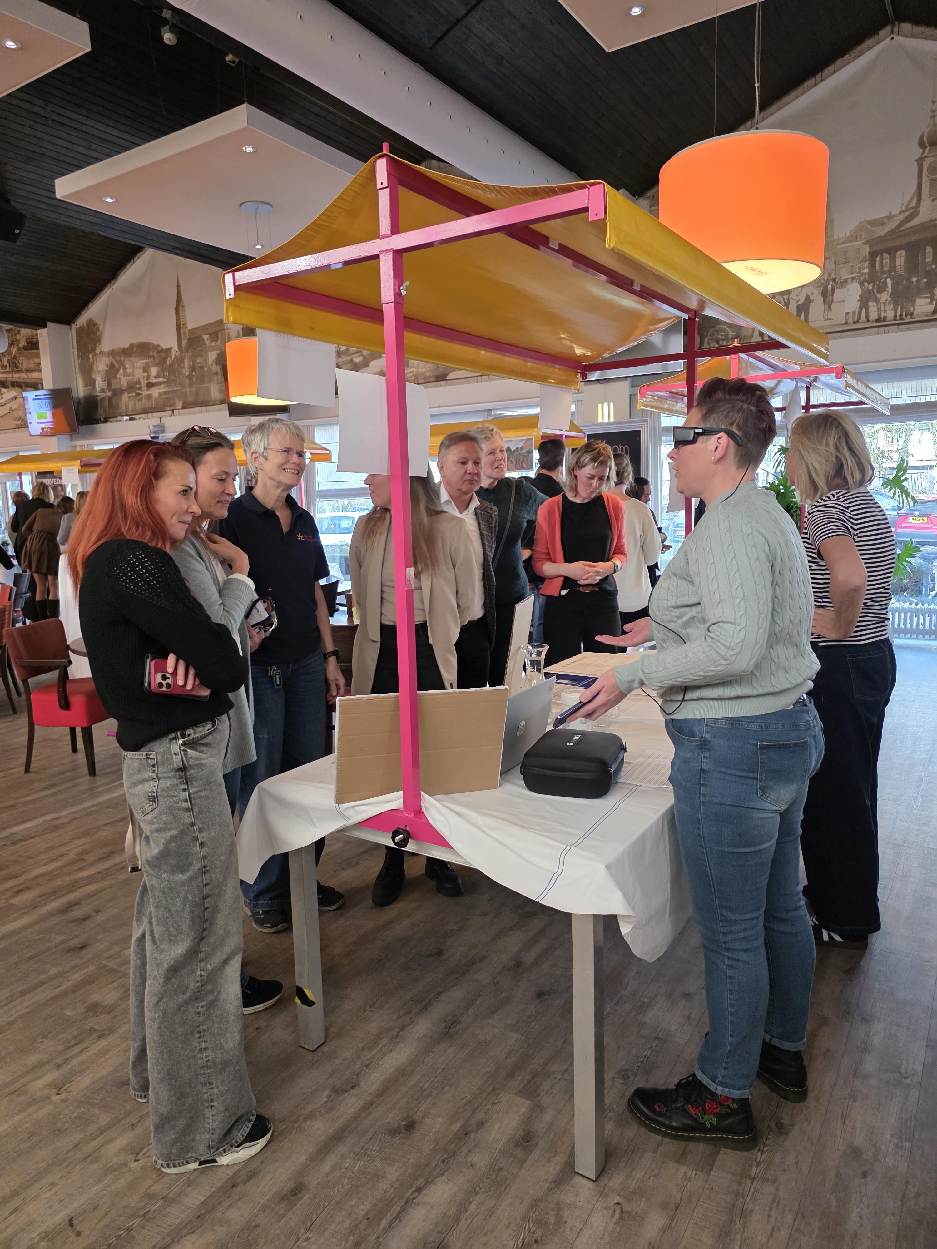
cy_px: 624
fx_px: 830
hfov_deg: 58.9
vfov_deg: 73.9
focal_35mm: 23
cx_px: 468
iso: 400
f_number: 1.7
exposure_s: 1/100
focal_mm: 6.3
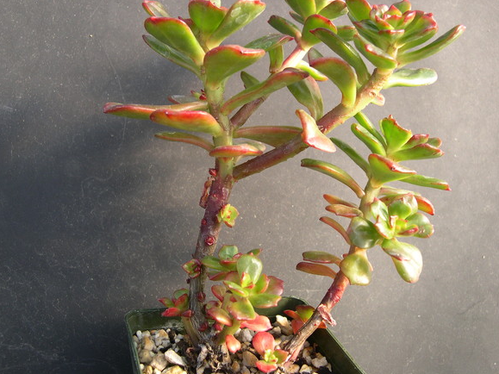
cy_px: 170
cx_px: 259
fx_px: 605
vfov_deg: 34.3
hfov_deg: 44.8
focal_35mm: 42
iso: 100
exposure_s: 1/178
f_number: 2.8
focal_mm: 8
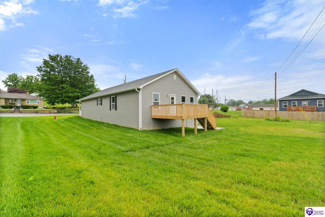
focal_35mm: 15
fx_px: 135
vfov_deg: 77.3
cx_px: 162
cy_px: 108
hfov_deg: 100.4
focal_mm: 10
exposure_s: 1/40
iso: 400
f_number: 10
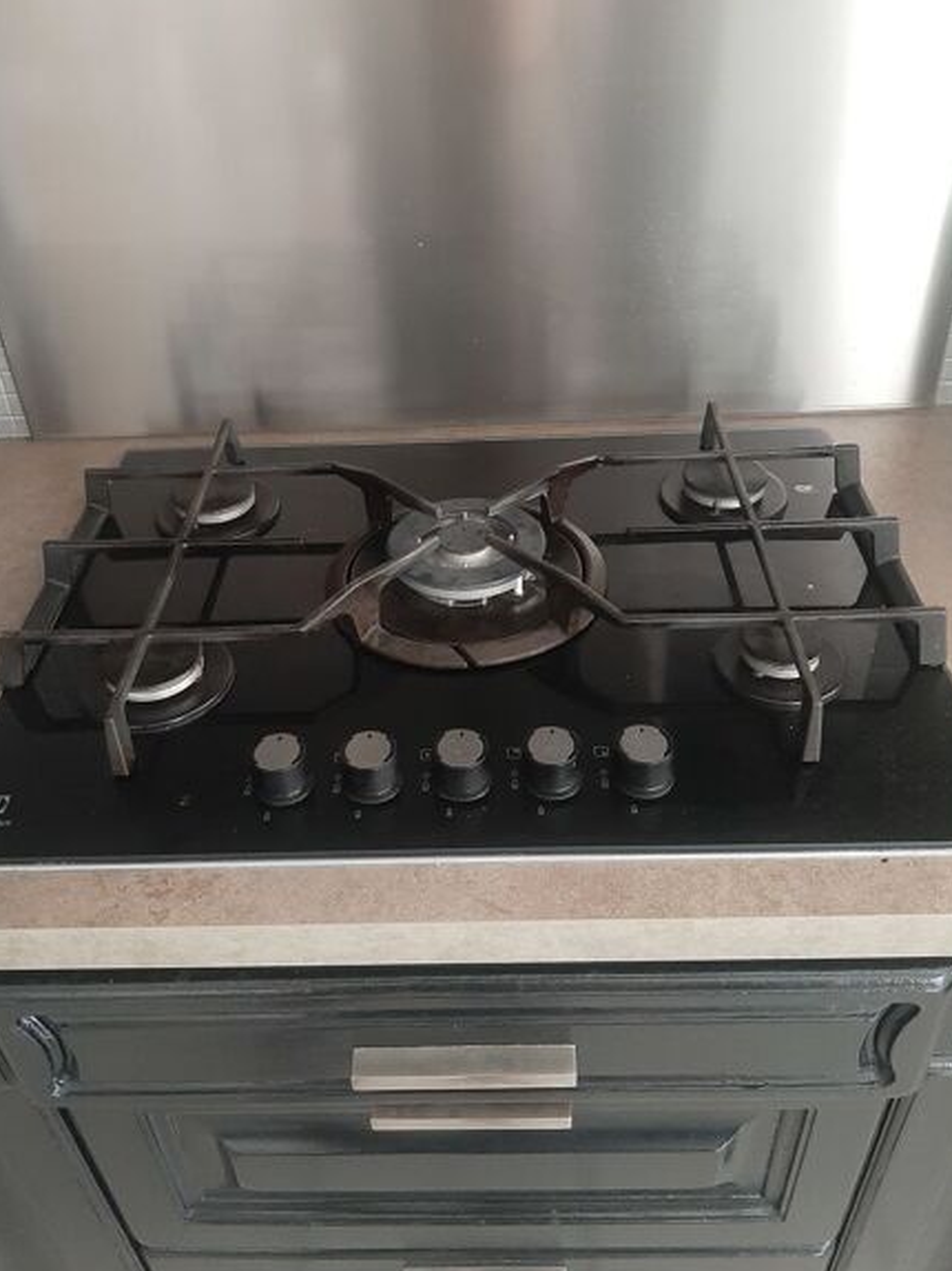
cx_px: 449
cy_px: 585
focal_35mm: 29
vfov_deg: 61.6
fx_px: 1064
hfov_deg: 48.2
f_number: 1.7
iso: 320
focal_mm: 3.93
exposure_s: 1/25
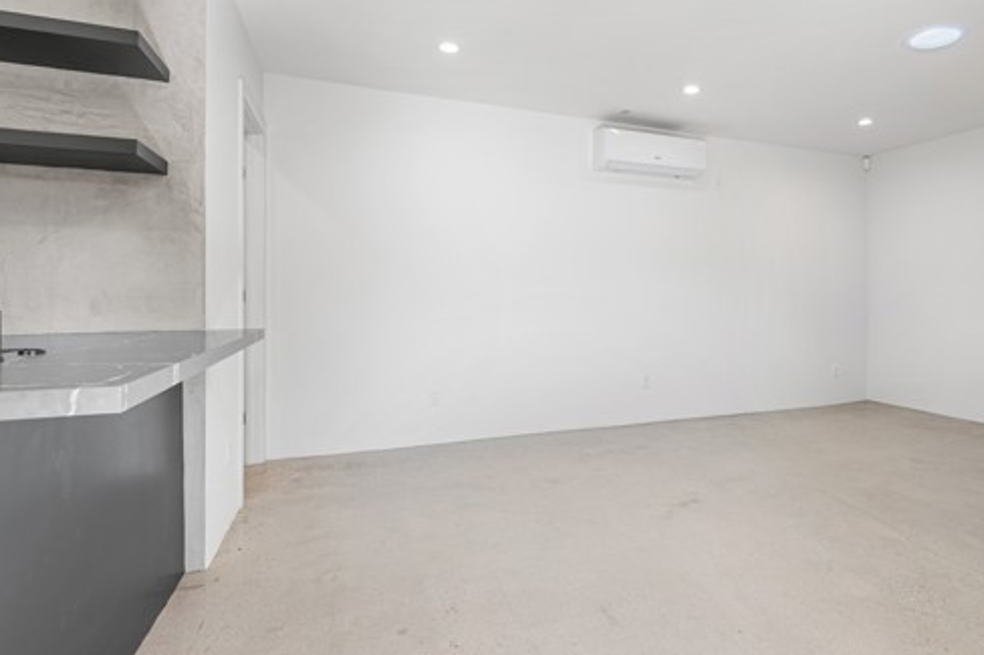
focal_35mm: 21
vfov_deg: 59.3
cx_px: 625
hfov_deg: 79.5
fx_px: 574
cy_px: 293
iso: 100
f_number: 8
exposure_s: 1/4
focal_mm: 16
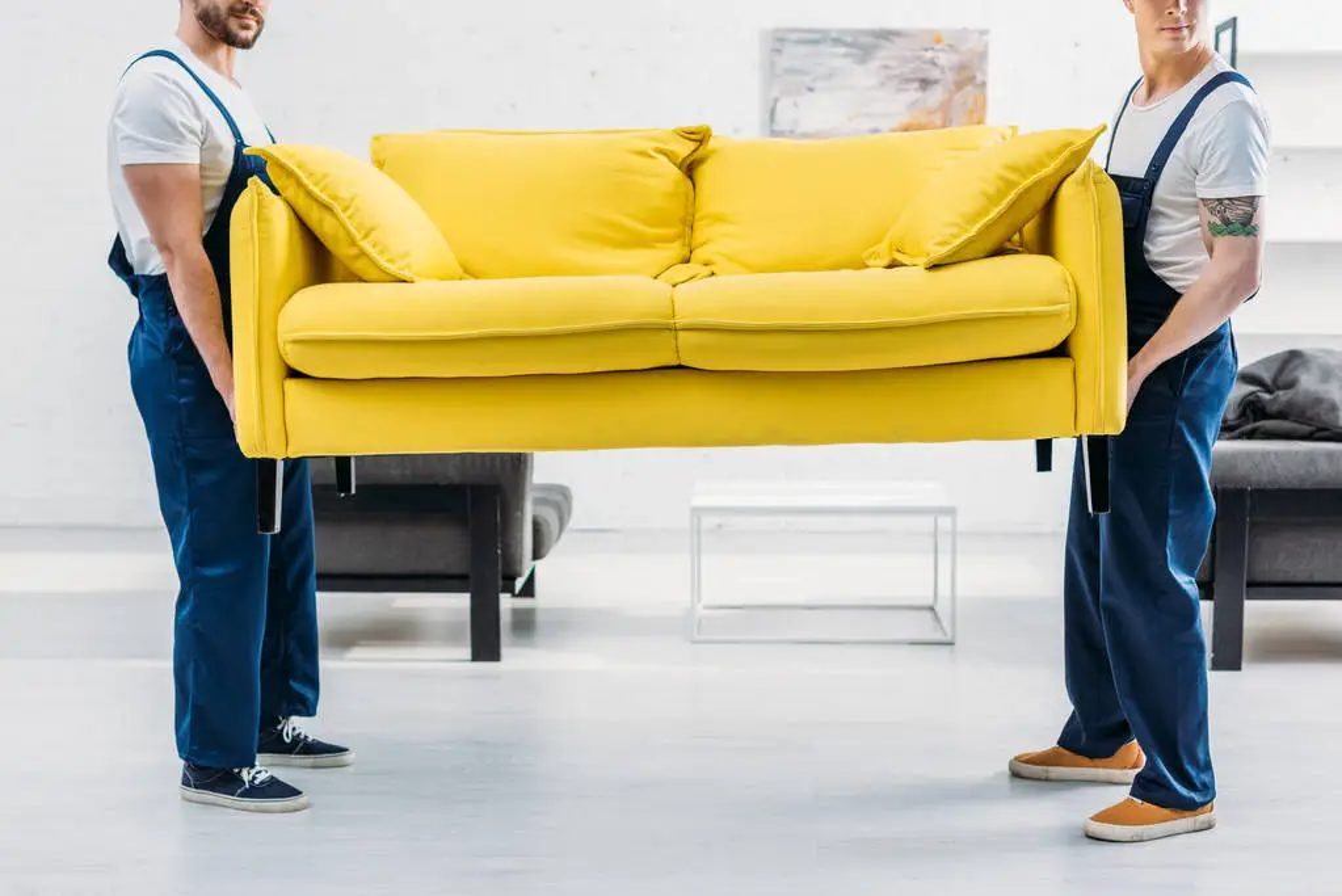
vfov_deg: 27.0
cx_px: 671
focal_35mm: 50
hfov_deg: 39.6
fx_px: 1865
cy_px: 448
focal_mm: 50
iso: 100
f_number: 3.5
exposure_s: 1/200
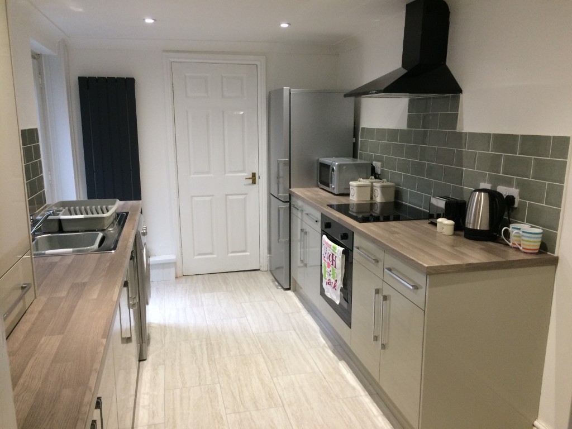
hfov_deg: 61.7
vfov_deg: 48.2
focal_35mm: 29
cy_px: 214
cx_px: 286
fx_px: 479
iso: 80
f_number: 2.2
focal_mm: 4.15
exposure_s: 1/33
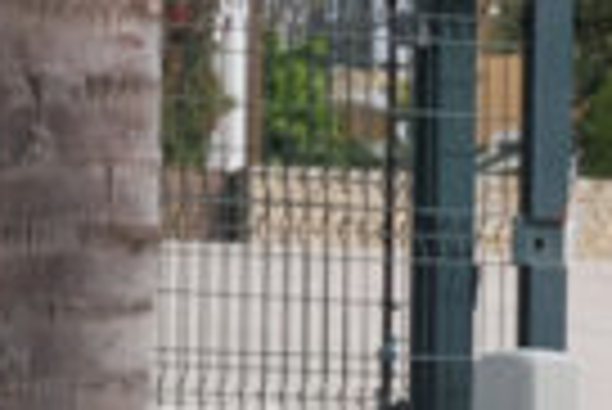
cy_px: 660
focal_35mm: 458
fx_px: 7794
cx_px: 2102
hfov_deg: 4.3
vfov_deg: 3.0
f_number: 9
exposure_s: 1/200
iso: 160
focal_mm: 40.8
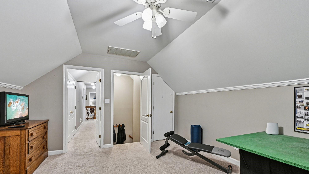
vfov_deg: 69.9
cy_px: 104
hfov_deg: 103.0
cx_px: 153
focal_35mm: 15
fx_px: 123
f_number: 8
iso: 400
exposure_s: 1/4
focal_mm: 14
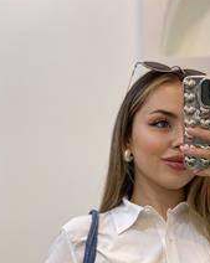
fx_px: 771
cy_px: 243
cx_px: 162
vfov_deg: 19.0
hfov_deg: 15.4
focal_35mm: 99
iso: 64
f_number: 2
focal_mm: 6
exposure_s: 1/100
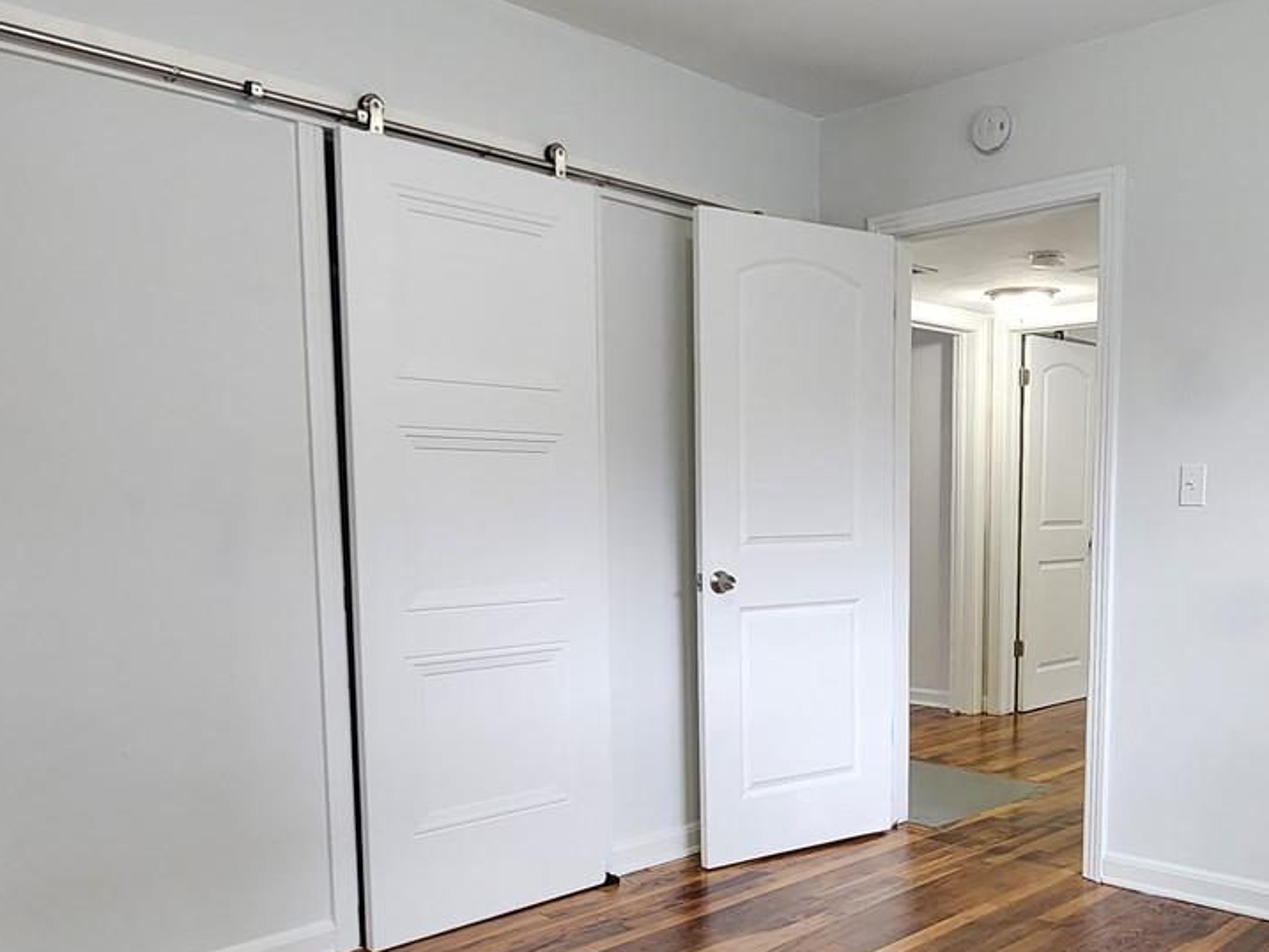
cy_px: 646
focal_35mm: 29
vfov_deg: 47.3
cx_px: 768
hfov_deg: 61.1
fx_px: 1063
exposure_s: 1/60
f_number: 2.2
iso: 200
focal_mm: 2.2
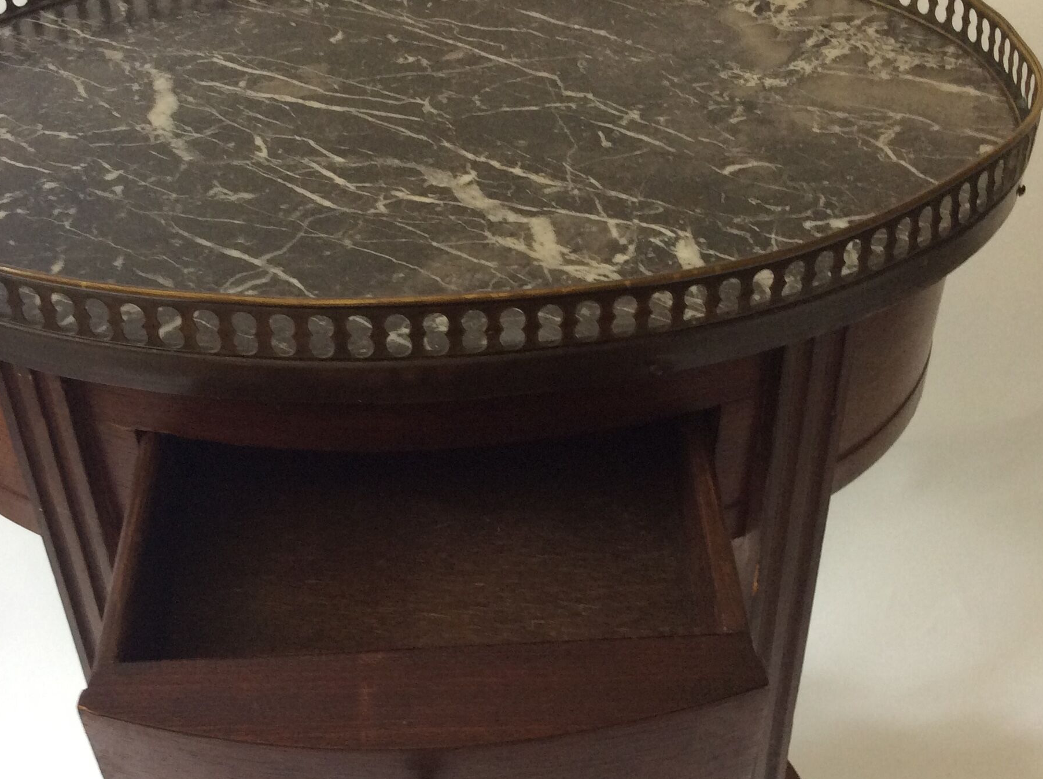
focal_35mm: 46
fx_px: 1384
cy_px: 448
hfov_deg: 41.3
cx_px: 515
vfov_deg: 31.4
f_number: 2.4
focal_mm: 3.3
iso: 80
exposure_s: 1/25
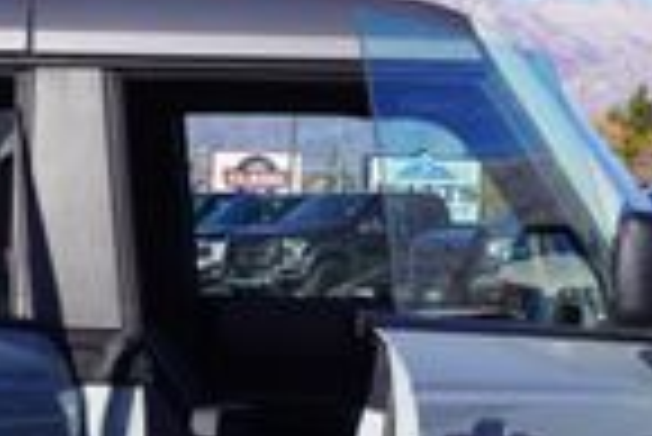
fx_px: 2647
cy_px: 562
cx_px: 229
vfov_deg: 9.3
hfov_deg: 14.0
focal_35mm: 146
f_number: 10
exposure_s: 1/160
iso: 100
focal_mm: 22
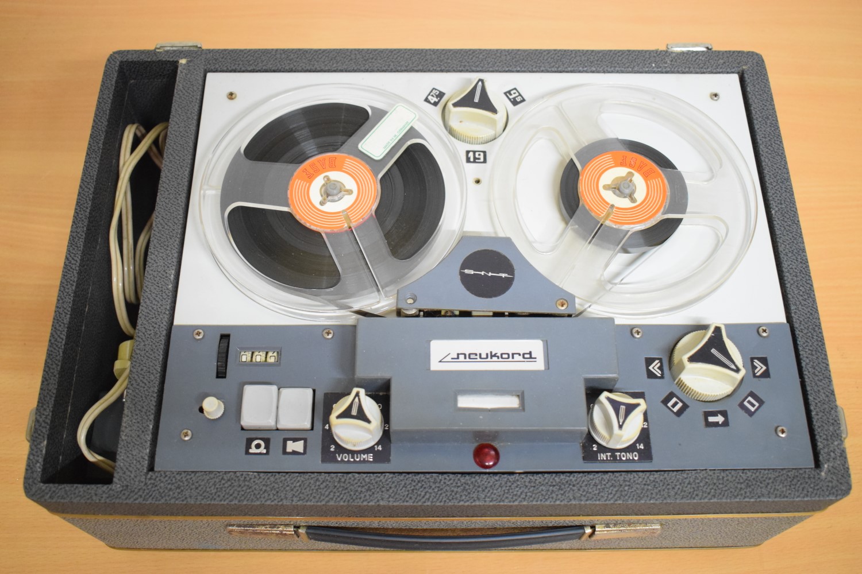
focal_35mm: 38
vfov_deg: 35.5
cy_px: 287
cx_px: 431
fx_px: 898
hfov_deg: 51.3
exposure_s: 1/125
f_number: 4
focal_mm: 25
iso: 3200
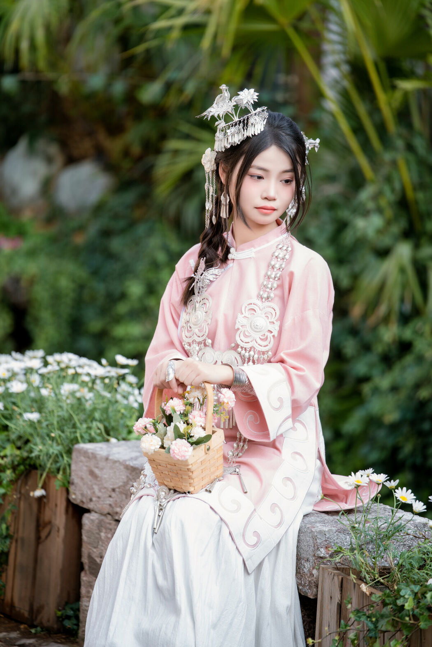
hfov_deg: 10.1
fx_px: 2448
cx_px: 216
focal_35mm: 136
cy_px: 324
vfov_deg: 15.1
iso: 80
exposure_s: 1/125
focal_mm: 136
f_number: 2.8
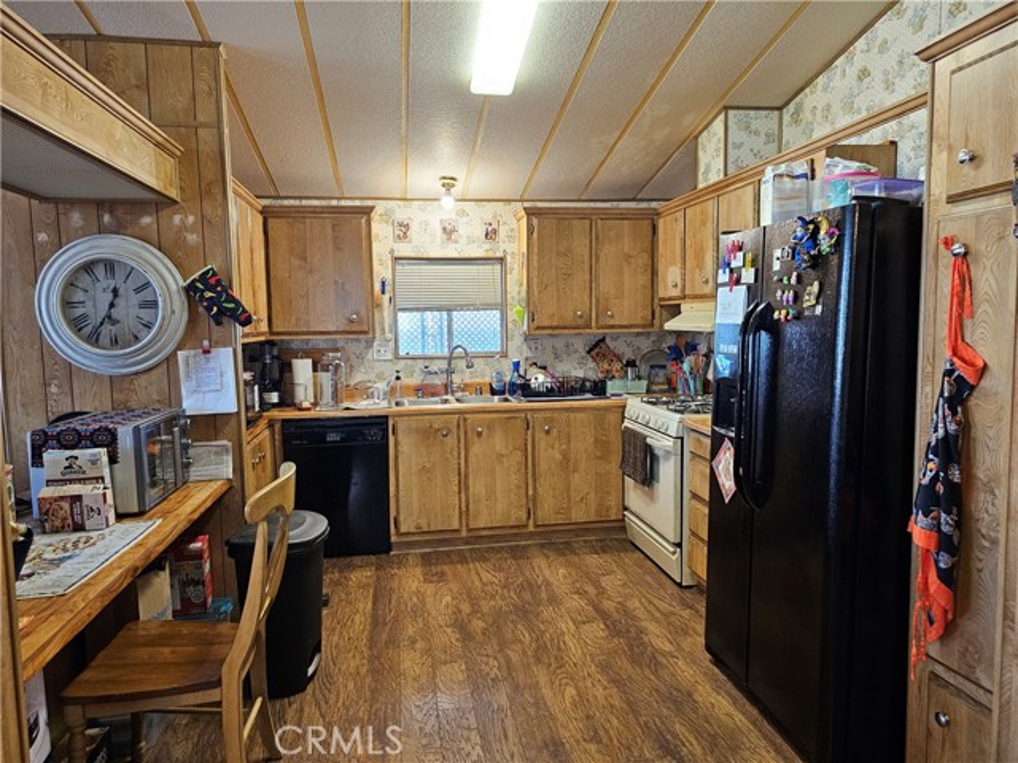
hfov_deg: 73.9
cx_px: 509
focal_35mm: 23
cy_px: 382
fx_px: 676
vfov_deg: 58.9
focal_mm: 6.3
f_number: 1.7
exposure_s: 1/120
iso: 500
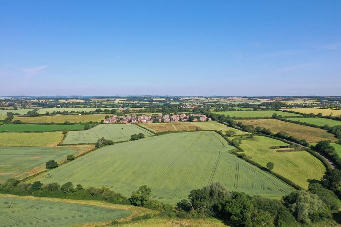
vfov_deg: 46.4
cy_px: 114
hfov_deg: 65.5
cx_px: 170
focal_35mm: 28
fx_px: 265
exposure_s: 1/500
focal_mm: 10.26
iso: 100
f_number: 5.6
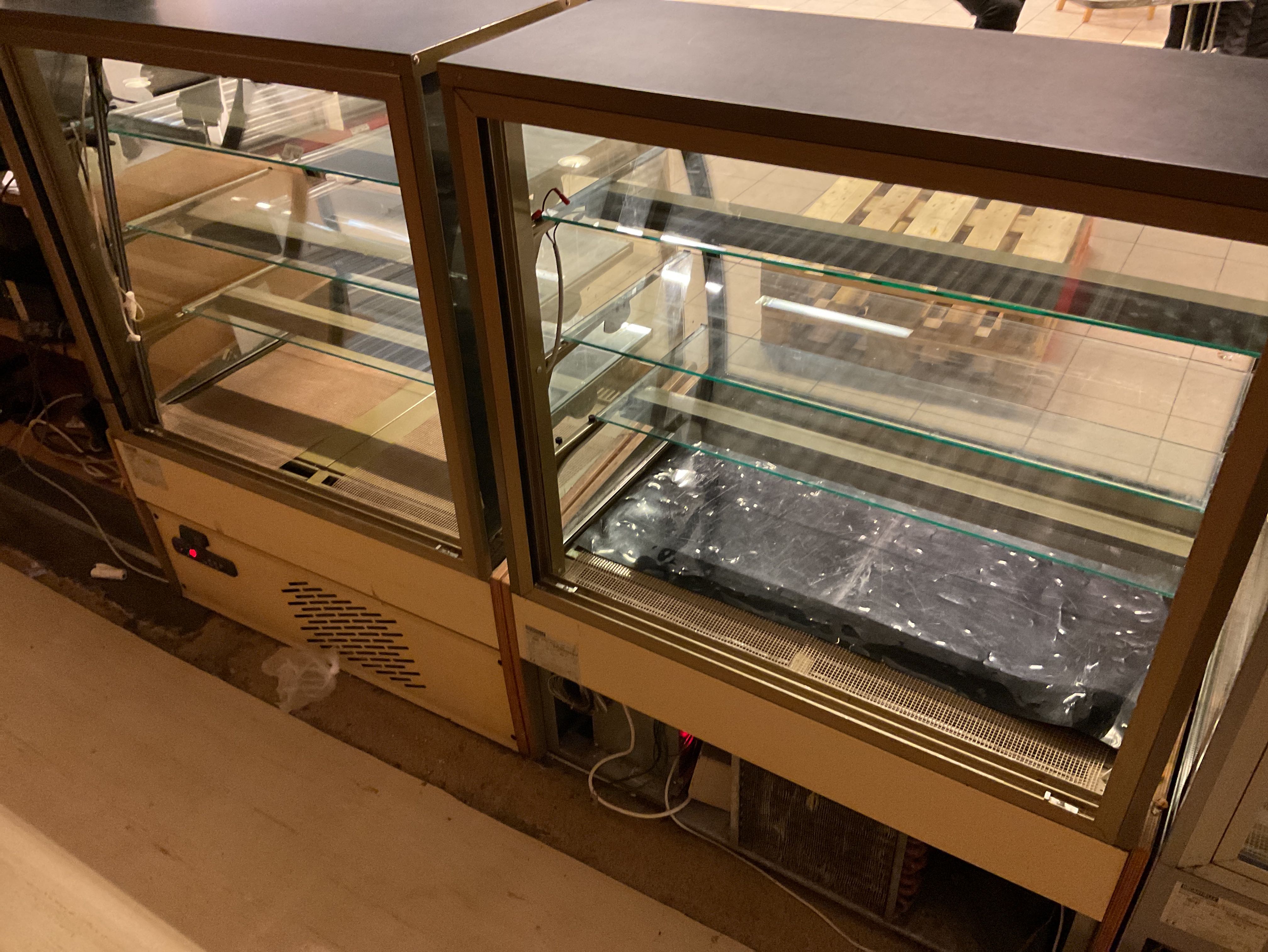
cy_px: 476
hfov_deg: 61.7
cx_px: 634
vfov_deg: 48.2
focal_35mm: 29
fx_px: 1062
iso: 400
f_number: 1.8
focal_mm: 3
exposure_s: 1/30
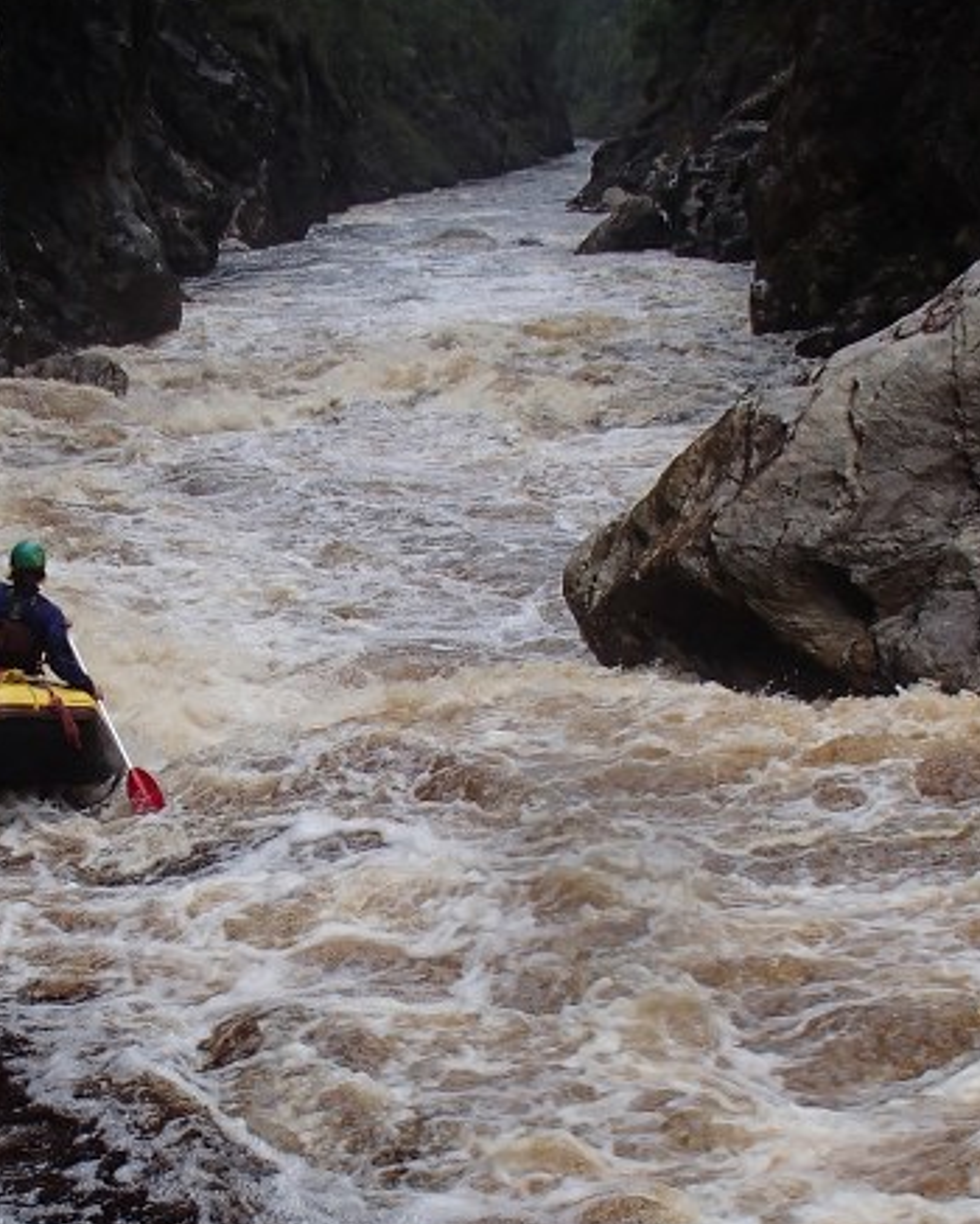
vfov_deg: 29.4
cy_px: 812
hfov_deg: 23.8
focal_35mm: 64
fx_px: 2319
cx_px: 342
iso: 100
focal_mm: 5
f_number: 3.9
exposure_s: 1/200
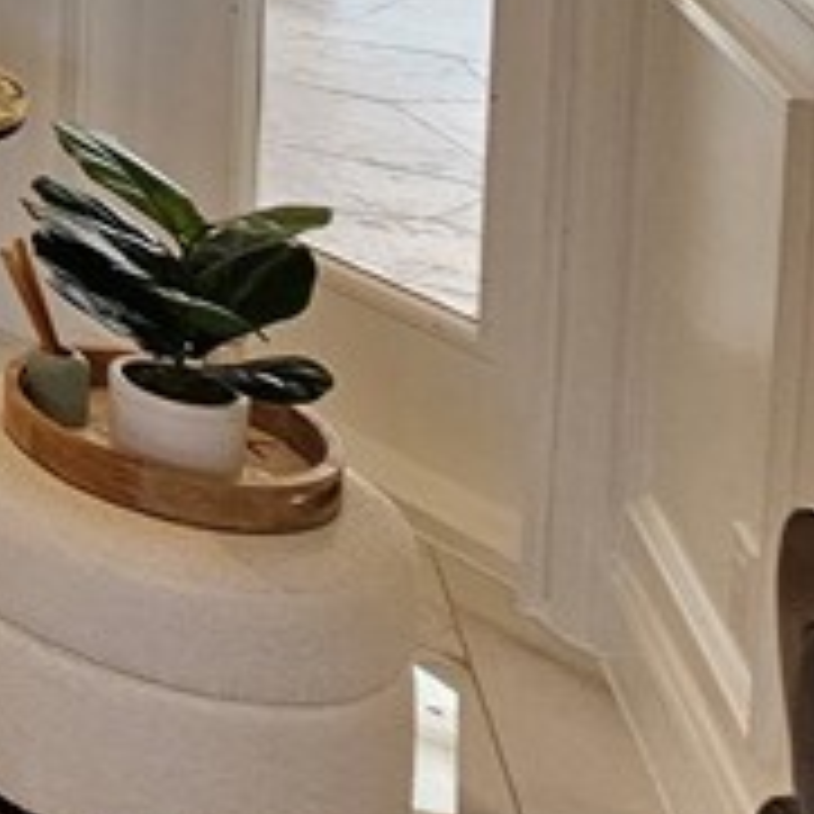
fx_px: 1729
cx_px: -1331
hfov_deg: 13.5
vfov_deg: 21.9
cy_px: -414
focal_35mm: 65
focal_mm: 2.2
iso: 80
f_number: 2.2
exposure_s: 1/60
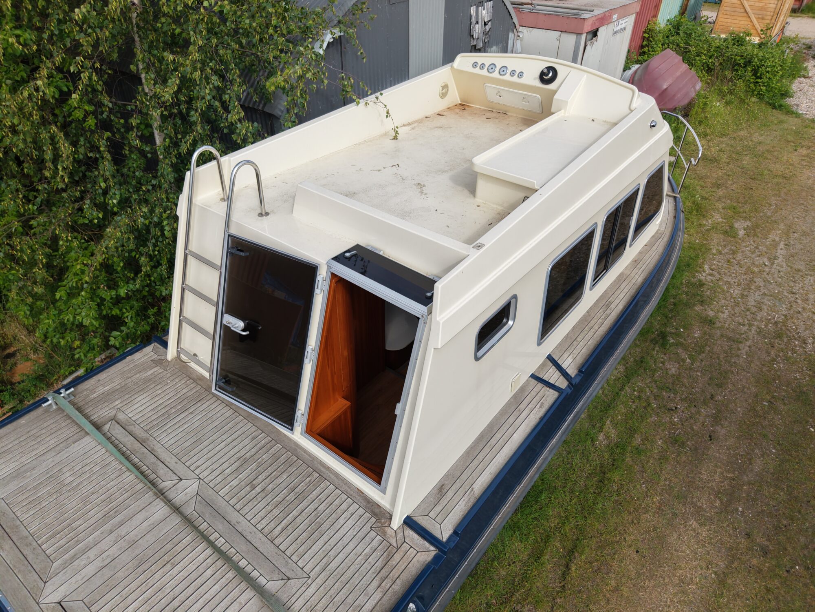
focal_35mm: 24
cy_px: 306
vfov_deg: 56.8
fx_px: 565
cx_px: 408
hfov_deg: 71.6
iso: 100
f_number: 1.8
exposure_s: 1/60
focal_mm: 8.67
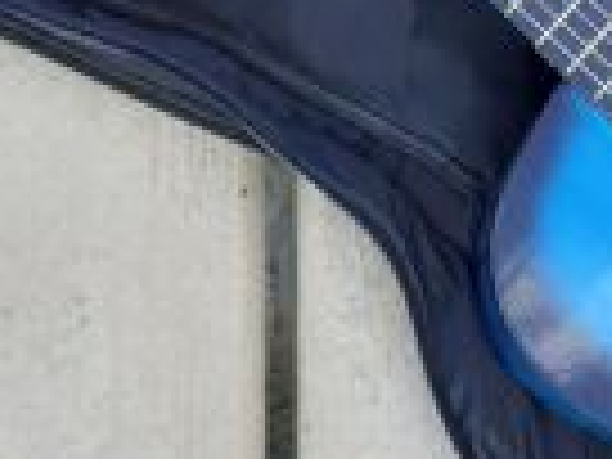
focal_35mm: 95
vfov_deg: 15.5
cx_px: 500
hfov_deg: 20.4
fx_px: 1680
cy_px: 104
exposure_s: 1/199
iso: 40
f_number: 1.9
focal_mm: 3.6
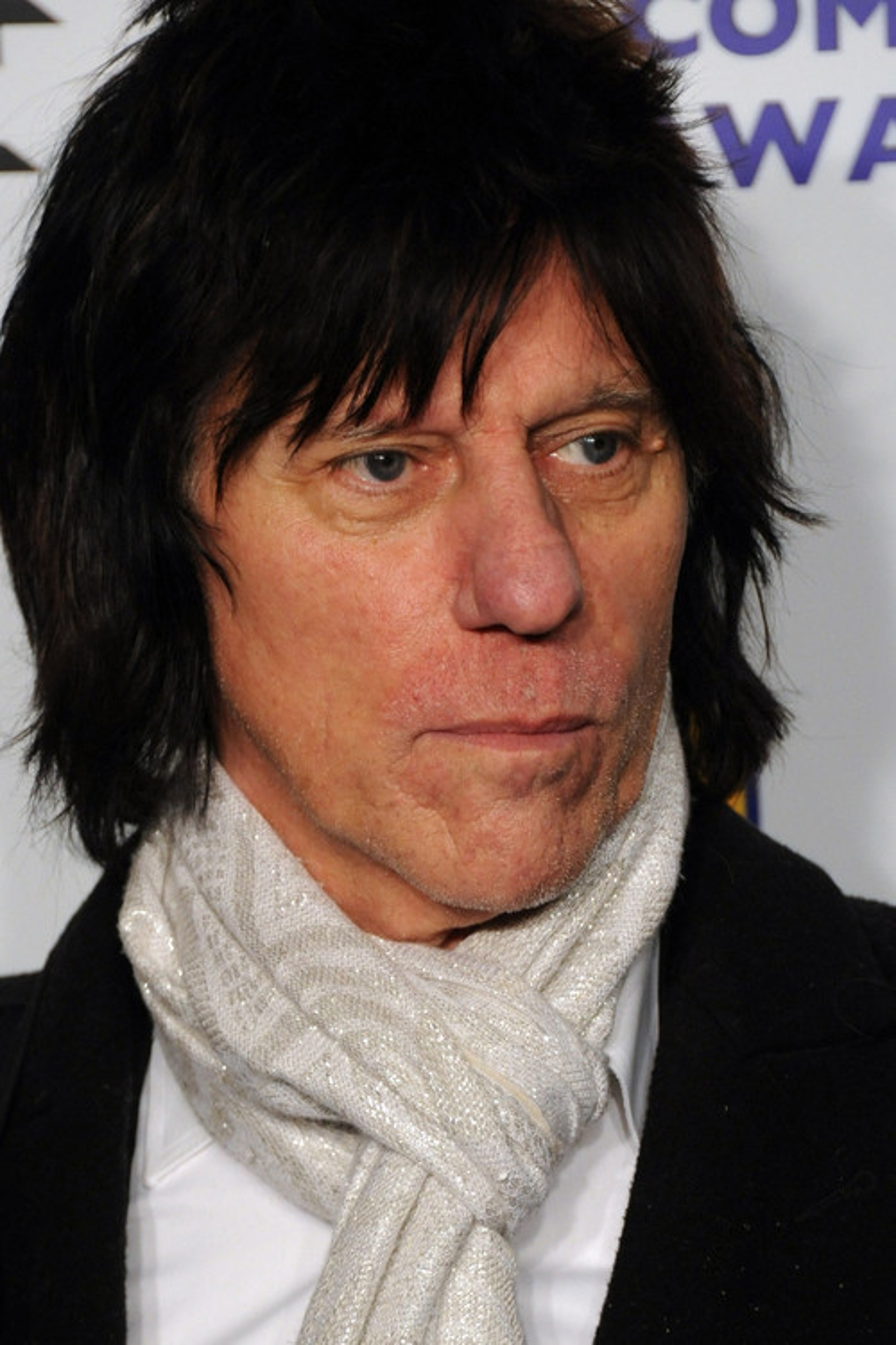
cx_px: 448
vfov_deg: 6.9
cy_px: 672
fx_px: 11199
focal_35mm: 300
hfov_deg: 4.6
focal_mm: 300
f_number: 6.3
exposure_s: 1/320
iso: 2000
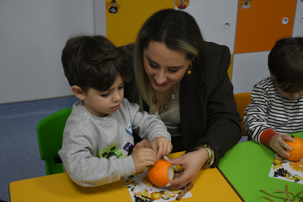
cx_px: 152
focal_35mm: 52
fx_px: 438
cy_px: 101
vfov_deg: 26.0
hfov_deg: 38.2
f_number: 4.5
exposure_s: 1/200
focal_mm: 35
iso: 1250
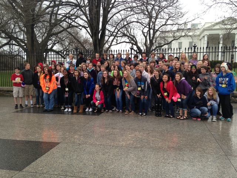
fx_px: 226
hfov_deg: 55.4
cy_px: 89
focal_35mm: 33
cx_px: 118
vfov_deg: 42.9
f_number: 2.4
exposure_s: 1/133
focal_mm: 4.12
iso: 50
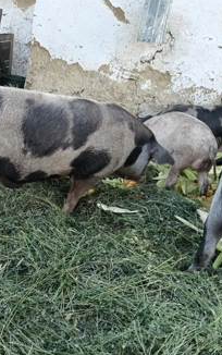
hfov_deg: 35.8
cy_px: 172
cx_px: 67
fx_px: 339
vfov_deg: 55.3
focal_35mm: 35
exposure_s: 1/50
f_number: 1.8
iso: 64
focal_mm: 3.98
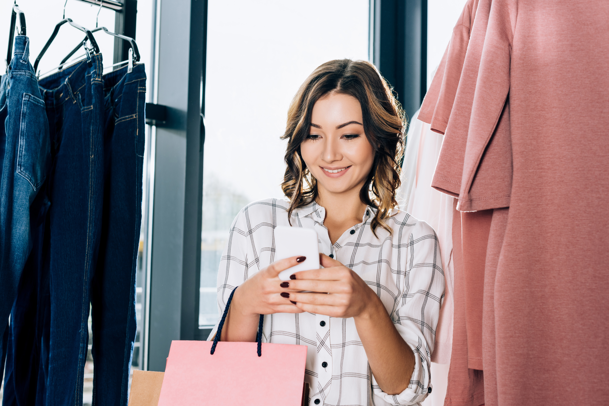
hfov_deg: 39.6
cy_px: 203
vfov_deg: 27.0
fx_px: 846
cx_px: 304
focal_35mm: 50
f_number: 4.5
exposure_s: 1/160
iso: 200
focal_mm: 50
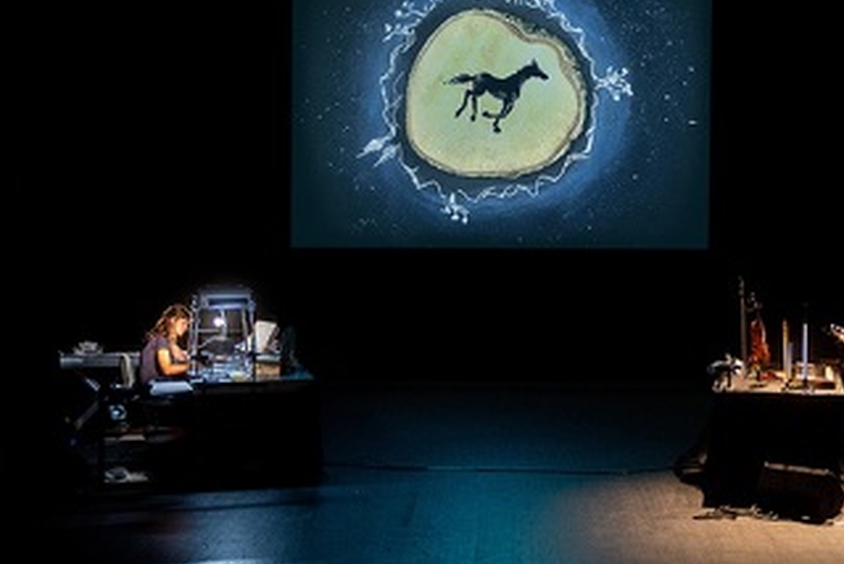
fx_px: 1431
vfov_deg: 22.3
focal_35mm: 61
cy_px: 236
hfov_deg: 32.8
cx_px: 502
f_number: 2.8
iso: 2500
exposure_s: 1/80
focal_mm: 39
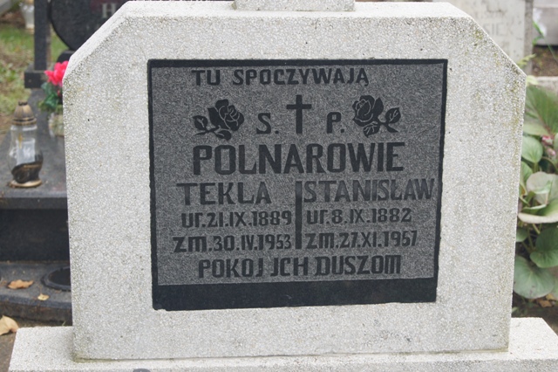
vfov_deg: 16.5
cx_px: 279
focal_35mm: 82
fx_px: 1278
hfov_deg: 24.6
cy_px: 186
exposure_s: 1/100
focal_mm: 55
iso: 200
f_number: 5.6
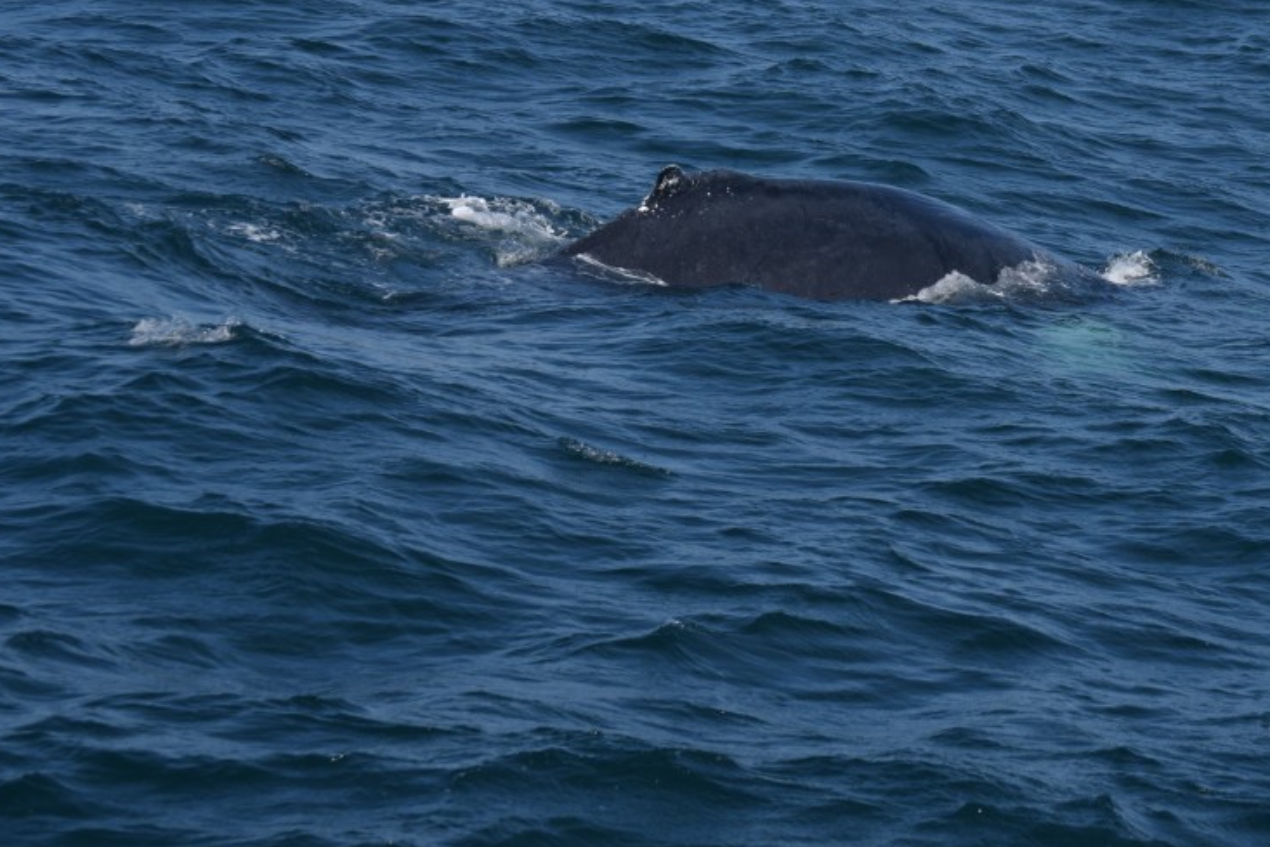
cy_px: 236
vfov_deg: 8.8
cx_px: 859
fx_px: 5468
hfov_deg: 13.2
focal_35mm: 155
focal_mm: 70
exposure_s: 1/1600
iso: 200
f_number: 5.6
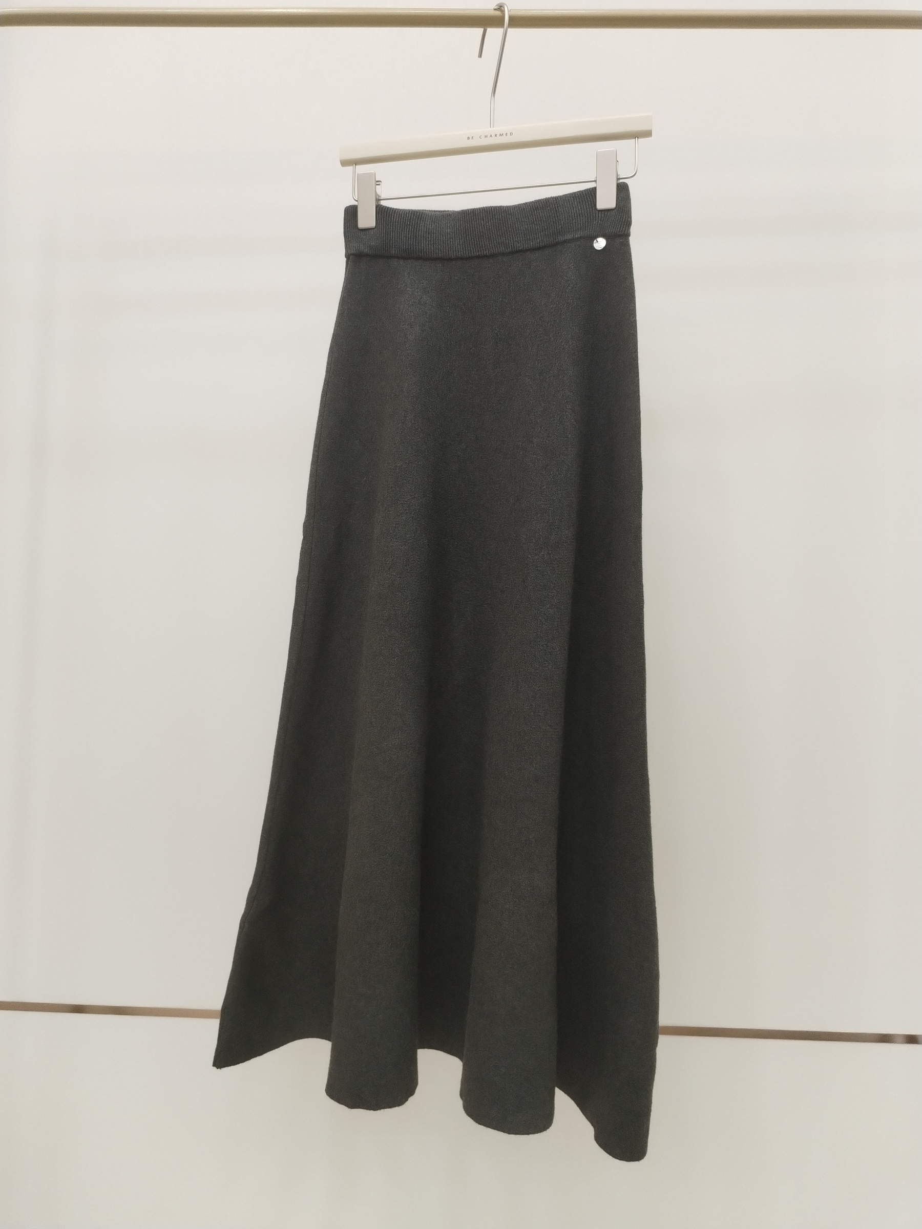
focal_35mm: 29
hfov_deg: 48.2
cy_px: 614
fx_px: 1030
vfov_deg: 61.7
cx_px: 461
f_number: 1.8
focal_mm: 4.75
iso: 279
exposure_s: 1/100
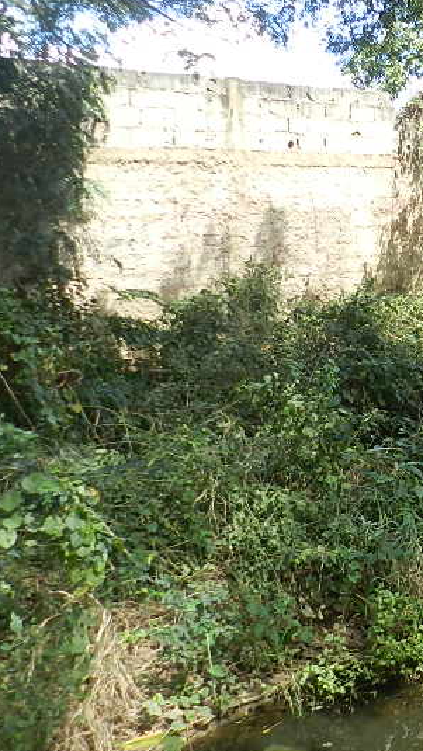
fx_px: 957
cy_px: 334
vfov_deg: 42.8
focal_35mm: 48
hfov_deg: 21.6
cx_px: 599
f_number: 3.4
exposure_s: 1/250
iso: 160
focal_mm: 4
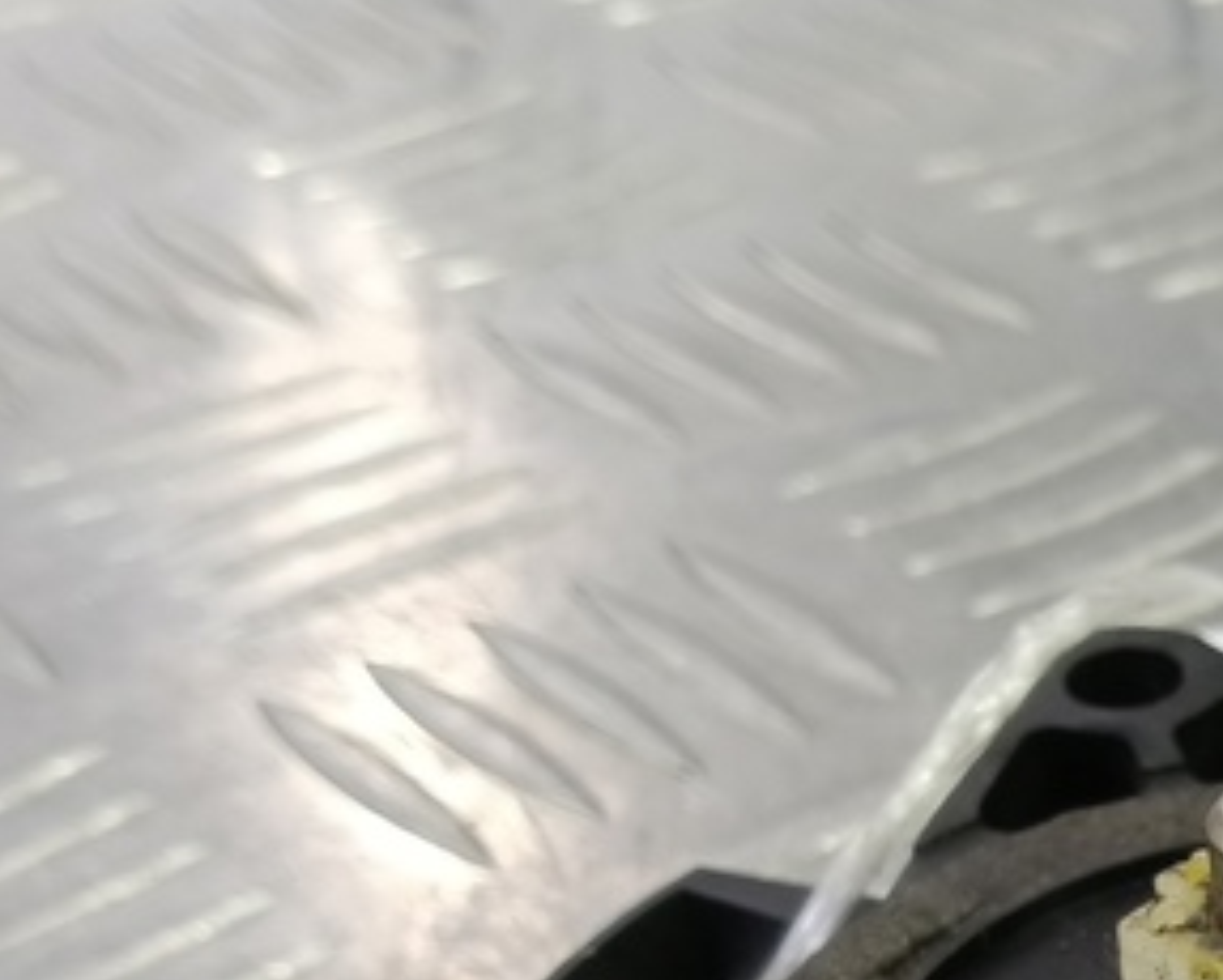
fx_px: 2898
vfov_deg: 17.6
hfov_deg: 21.1
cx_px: 1700
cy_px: 1393
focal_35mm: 80
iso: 157
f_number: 1.6
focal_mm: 4.11
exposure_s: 1/50
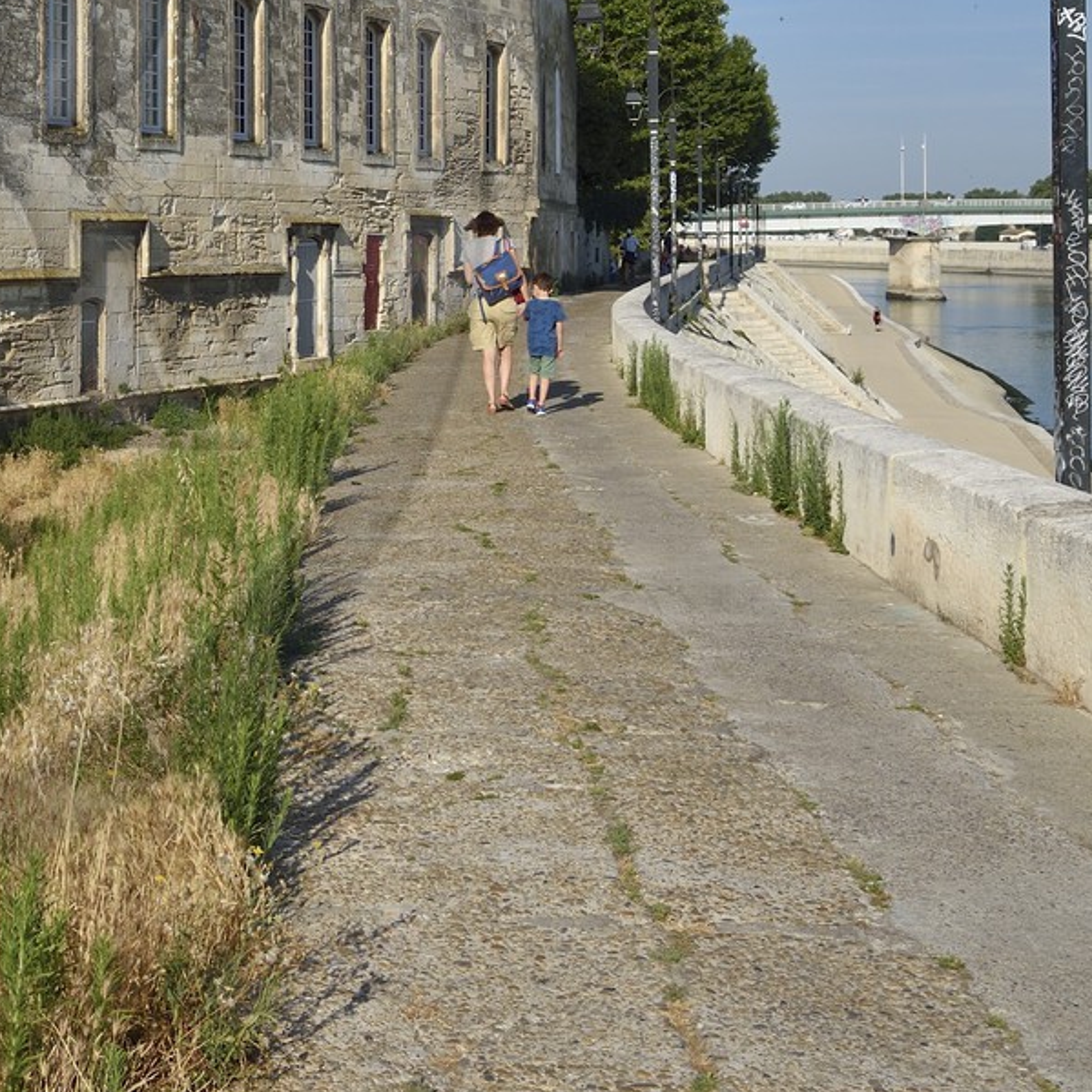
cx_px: -272
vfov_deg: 24.8
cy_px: 153
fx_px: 2427
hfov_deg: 22.9
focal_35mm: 68
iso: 200
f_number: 13
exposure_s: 1/200
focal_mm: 30
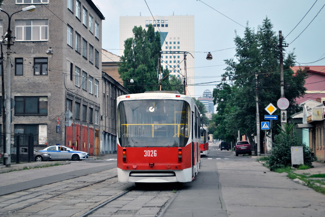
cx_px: 162
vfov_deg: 16.6
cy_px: 108
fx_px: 746
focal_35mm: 82
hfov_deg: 24.6
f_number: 5.6
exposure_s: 1/160
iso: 800
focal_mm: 55
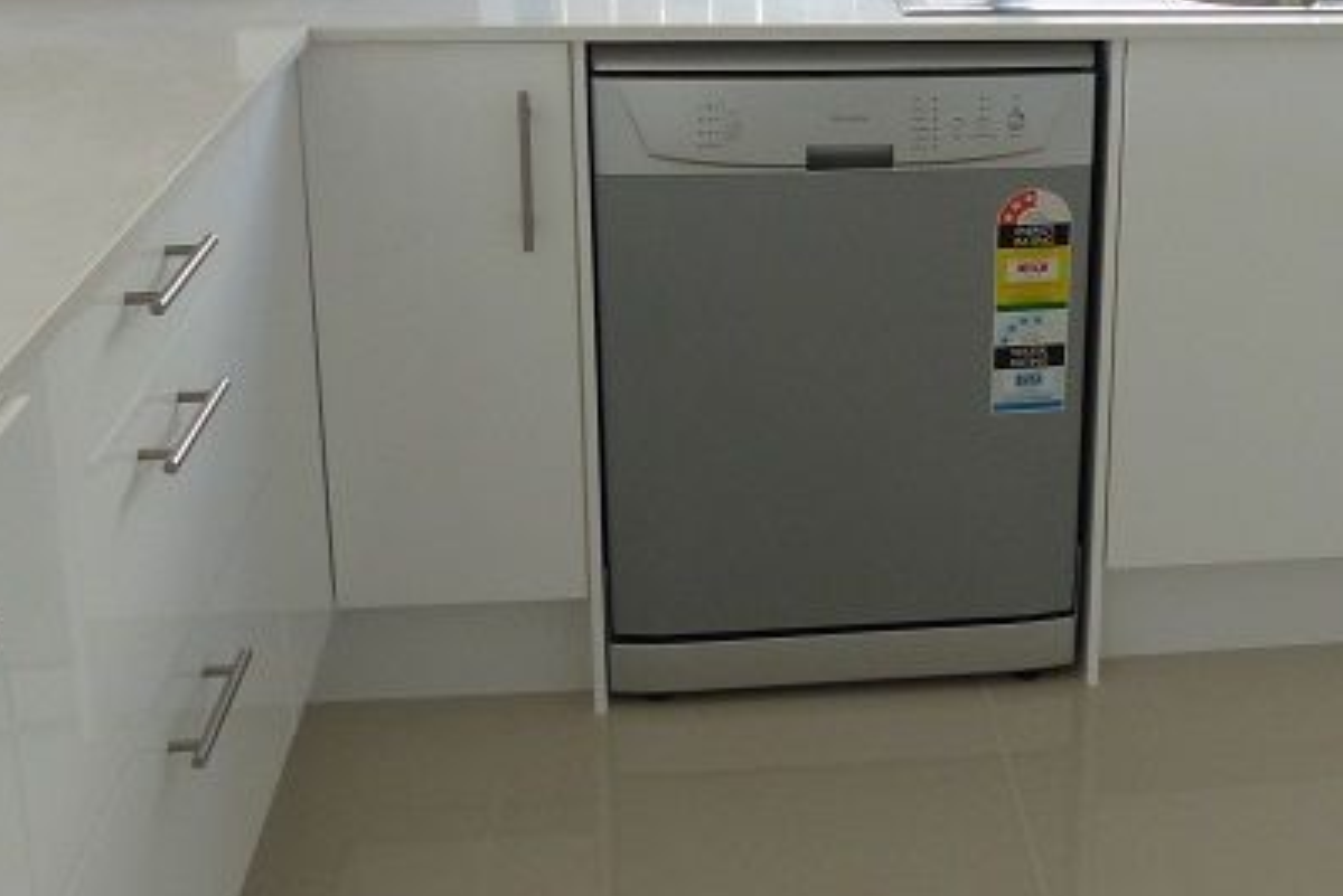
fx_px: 1940
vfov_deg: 25.7
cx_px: 1051
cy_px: 238
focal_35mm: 52
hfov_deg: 37.0
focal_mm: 4.5
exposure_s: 1/250
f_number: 2.8
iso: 250
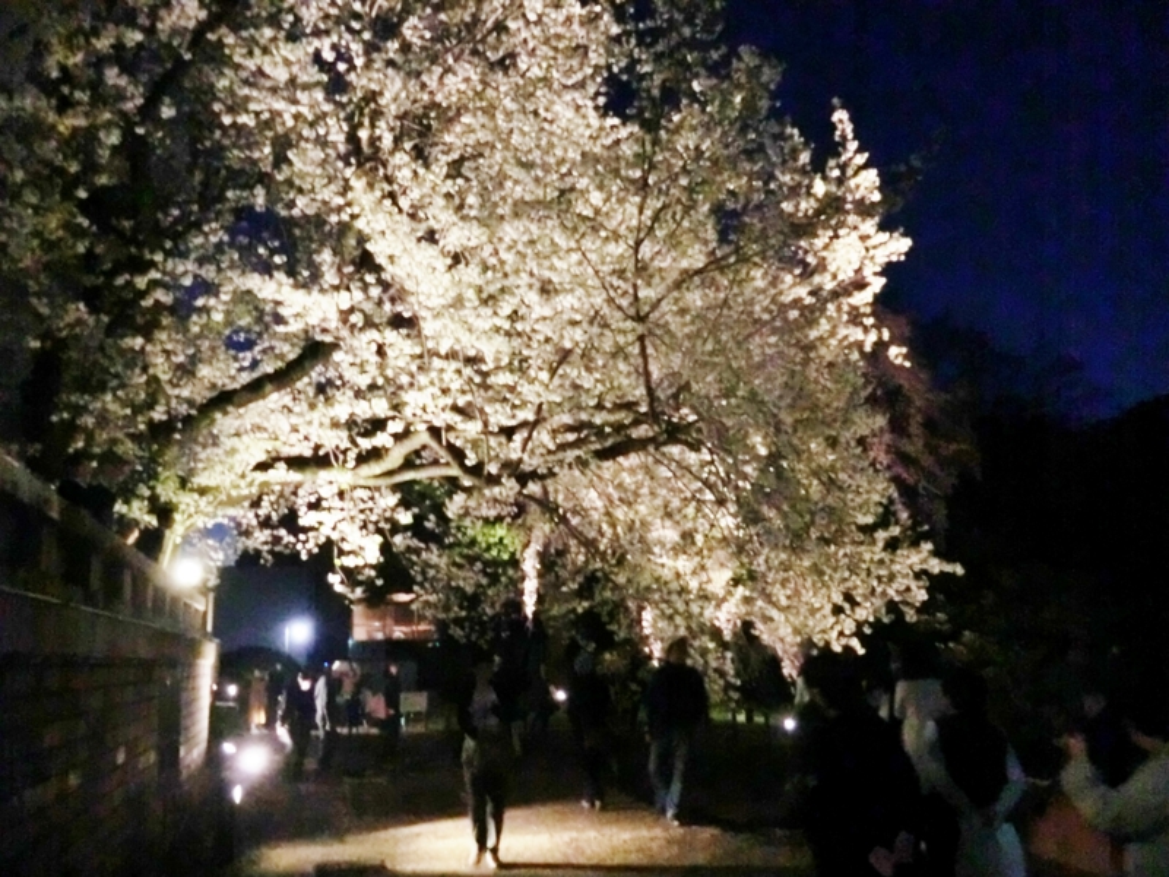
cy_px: 438
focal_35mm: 29
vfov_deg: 48.2
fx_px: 979
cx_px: 584
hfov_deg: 61.7
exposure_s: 1/8
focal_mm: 5.2
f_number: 3.5
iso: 800
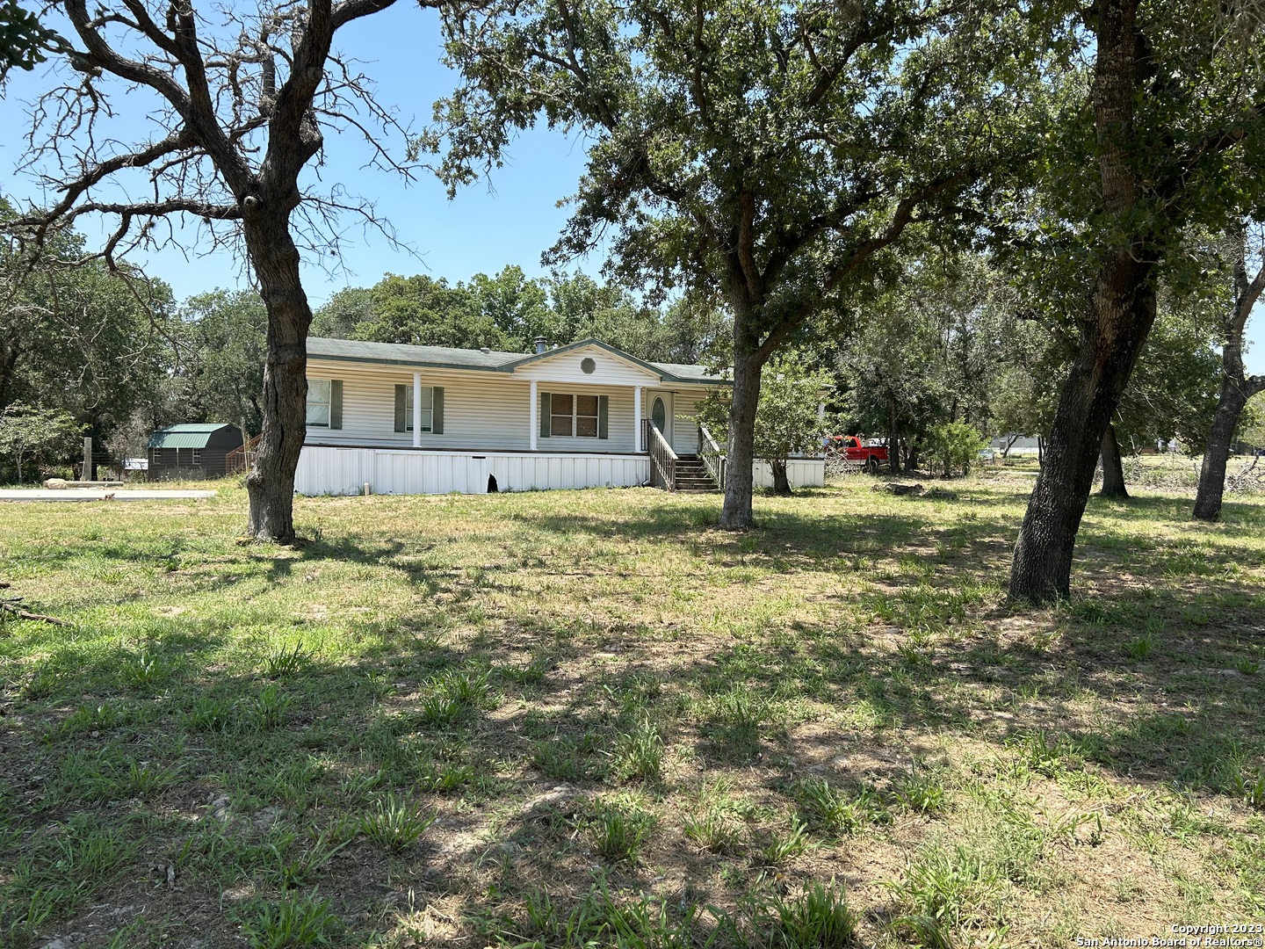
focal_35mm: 26
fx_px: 950
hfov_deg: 67.3
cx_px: 632
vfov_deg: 53.1
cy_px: 474
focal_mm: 5.7
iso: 50
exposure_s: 1/1838
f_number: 1.5
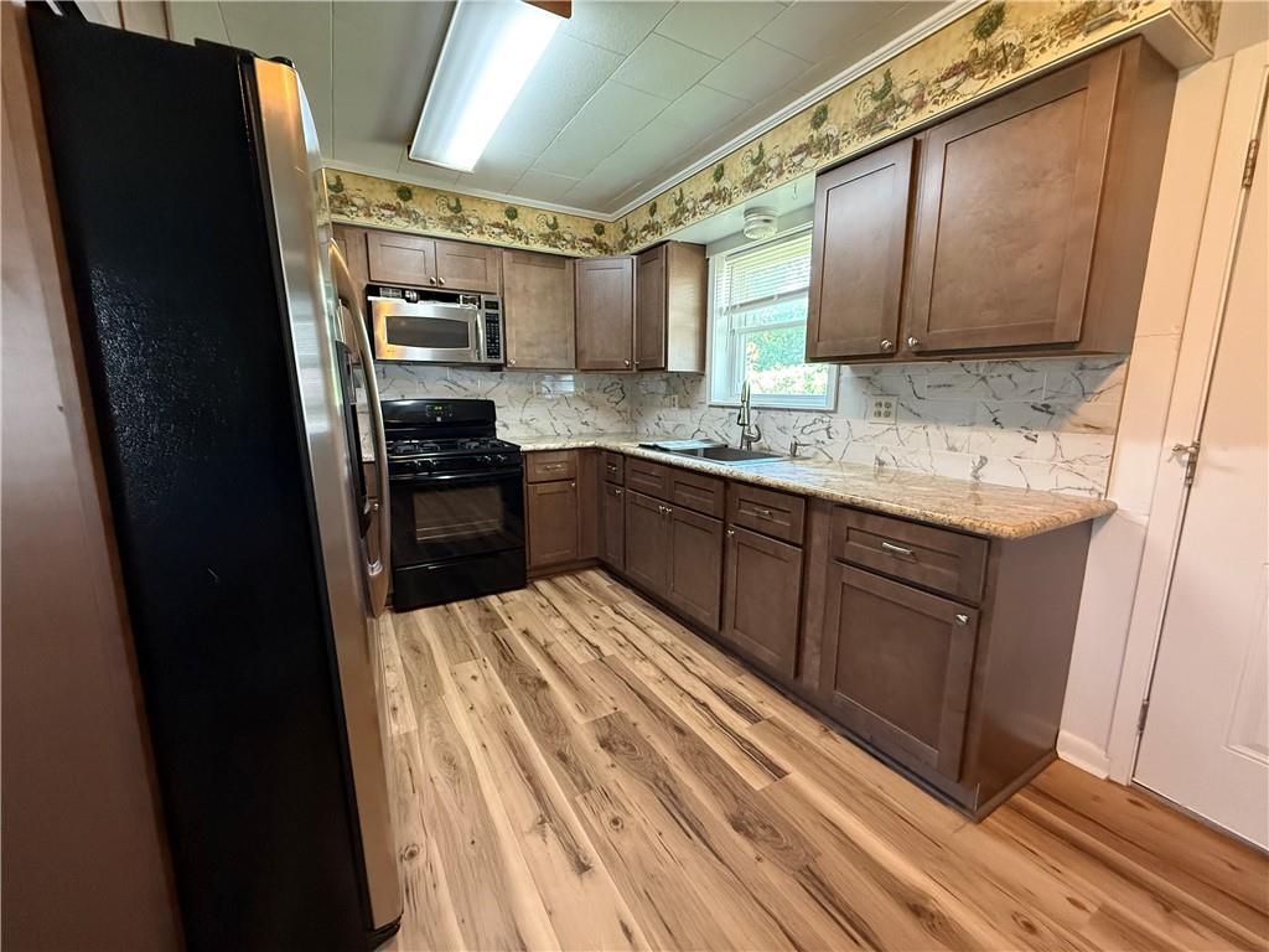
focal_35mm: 14
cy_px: 476
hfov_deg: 102.1
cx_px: 634
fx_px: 513
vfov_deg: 85.7
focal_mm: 2.22
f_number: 2.2
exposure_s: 1/60
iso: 640
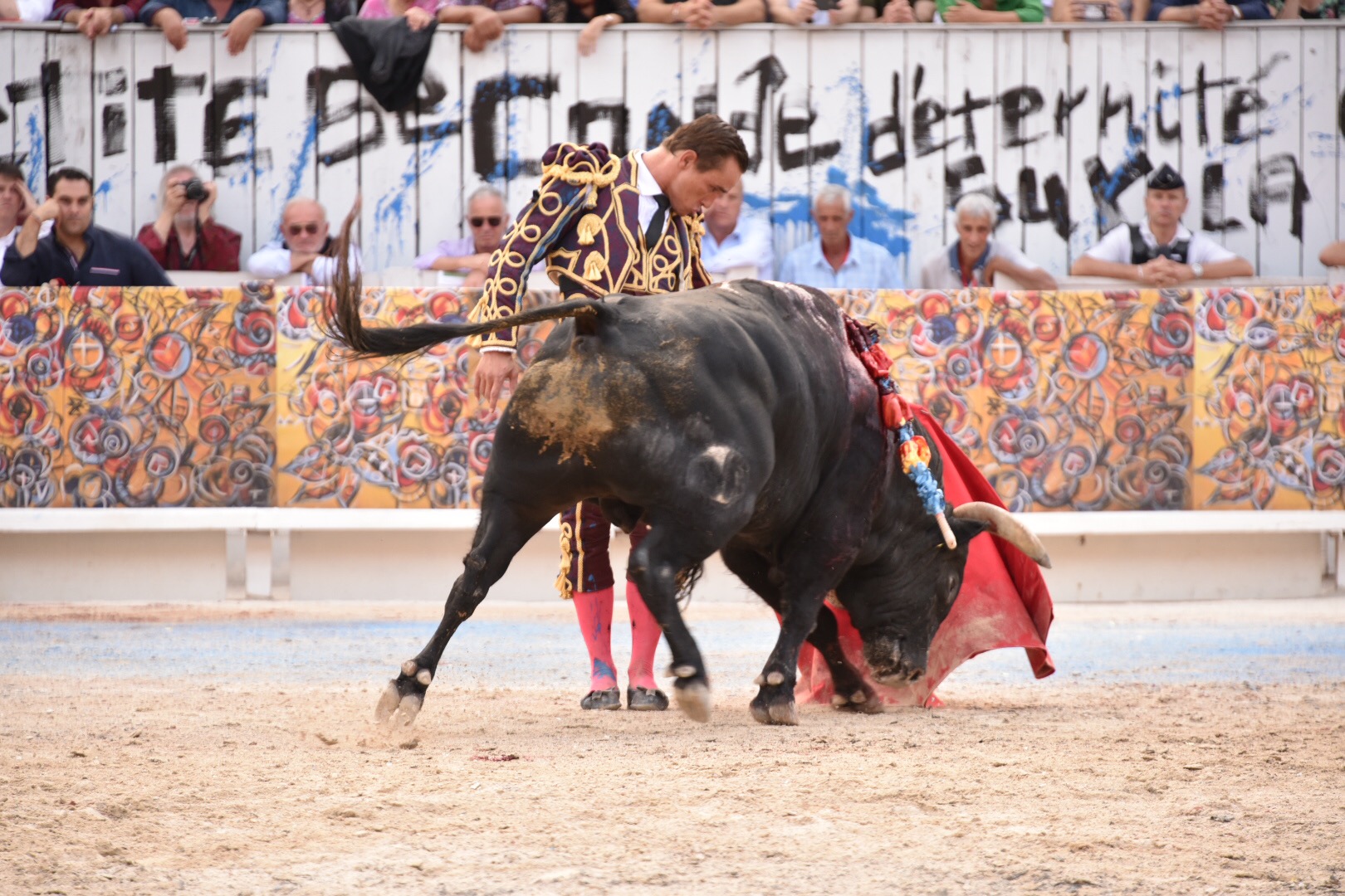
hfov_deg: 9.8
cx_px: 672
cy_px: 448
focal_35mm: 210
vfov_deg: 6.5
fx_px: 7845
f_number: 5.6
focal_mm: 210
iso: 1250
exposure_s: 1/320
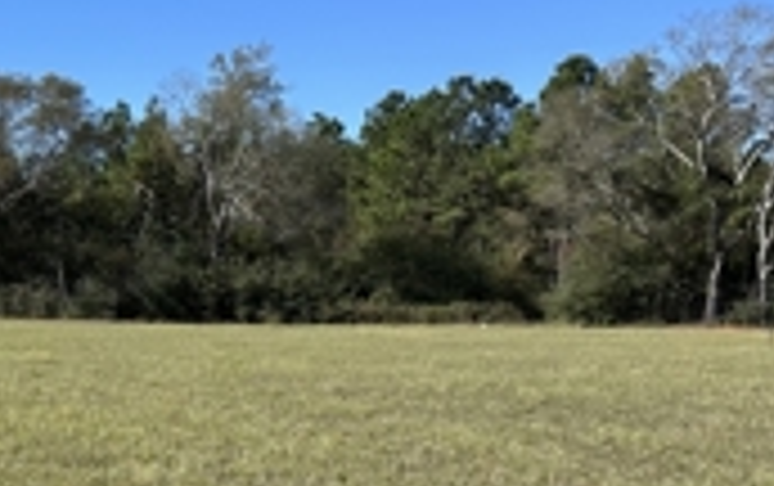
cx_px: 207
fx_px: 1246
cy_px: 486
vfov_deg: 21.3
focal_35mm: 59
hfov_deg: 33.9
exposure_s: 1/2882
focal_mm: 6.86
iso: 80
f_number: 1.78
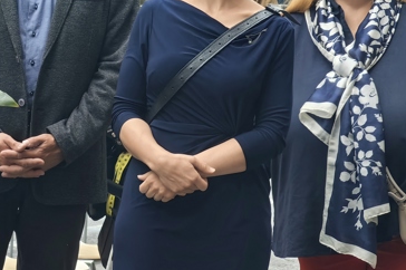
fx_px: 2445
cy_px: 27
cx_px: 27
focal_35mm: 217
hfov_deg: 9.4
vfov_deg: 6.3
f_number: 3.5
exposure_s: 1/114
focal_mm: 16.85
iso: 50
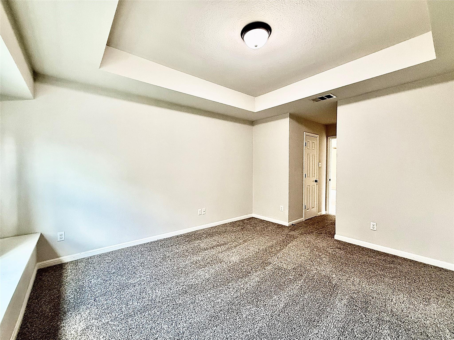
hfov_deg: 102.1
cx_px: 227
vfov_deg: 85.7
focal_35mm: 14
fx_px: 184
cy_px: 170
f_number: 2.2
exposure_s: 1/60
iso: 400
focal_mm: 2.22
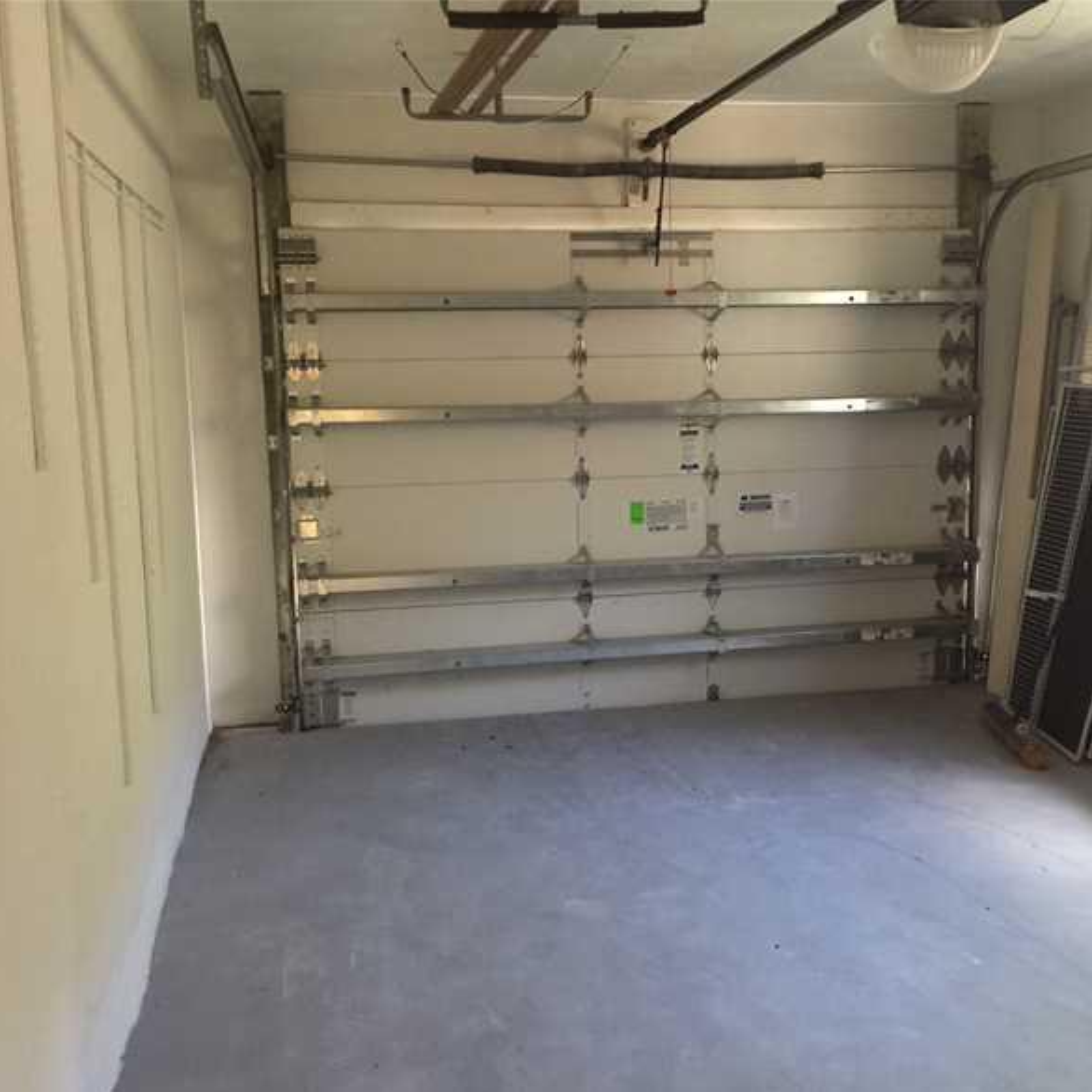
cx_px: 617
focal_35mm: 35
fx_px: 1249
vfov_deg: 47.2
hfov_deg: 47.1
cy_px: 557
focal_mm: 4.15
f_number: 2.2
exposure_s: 1/4
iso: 100
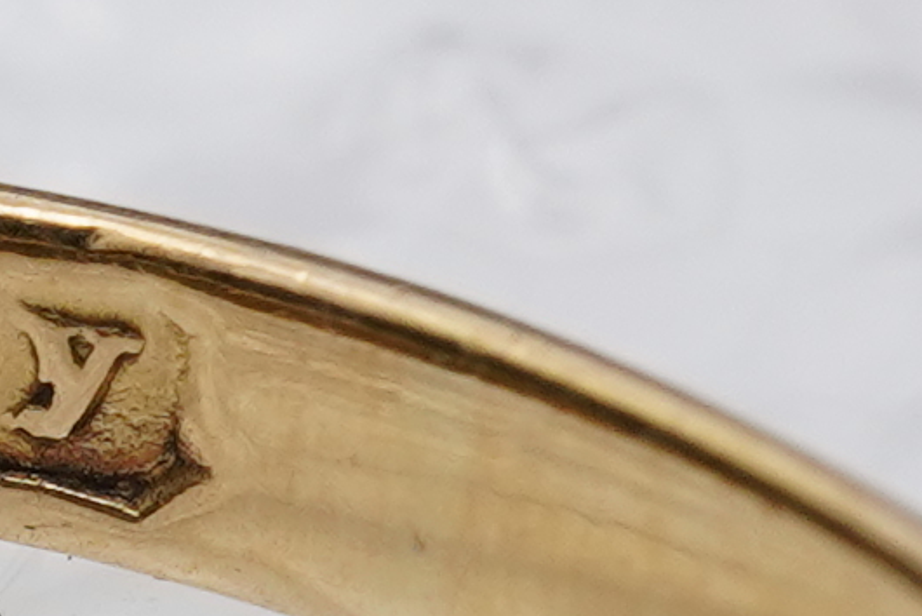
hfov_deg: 6.1
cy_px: 343
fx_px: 8558
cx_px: -487
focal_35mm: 334
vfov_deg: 4.1
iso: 500
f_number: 22
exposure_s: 1/125
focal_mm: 30
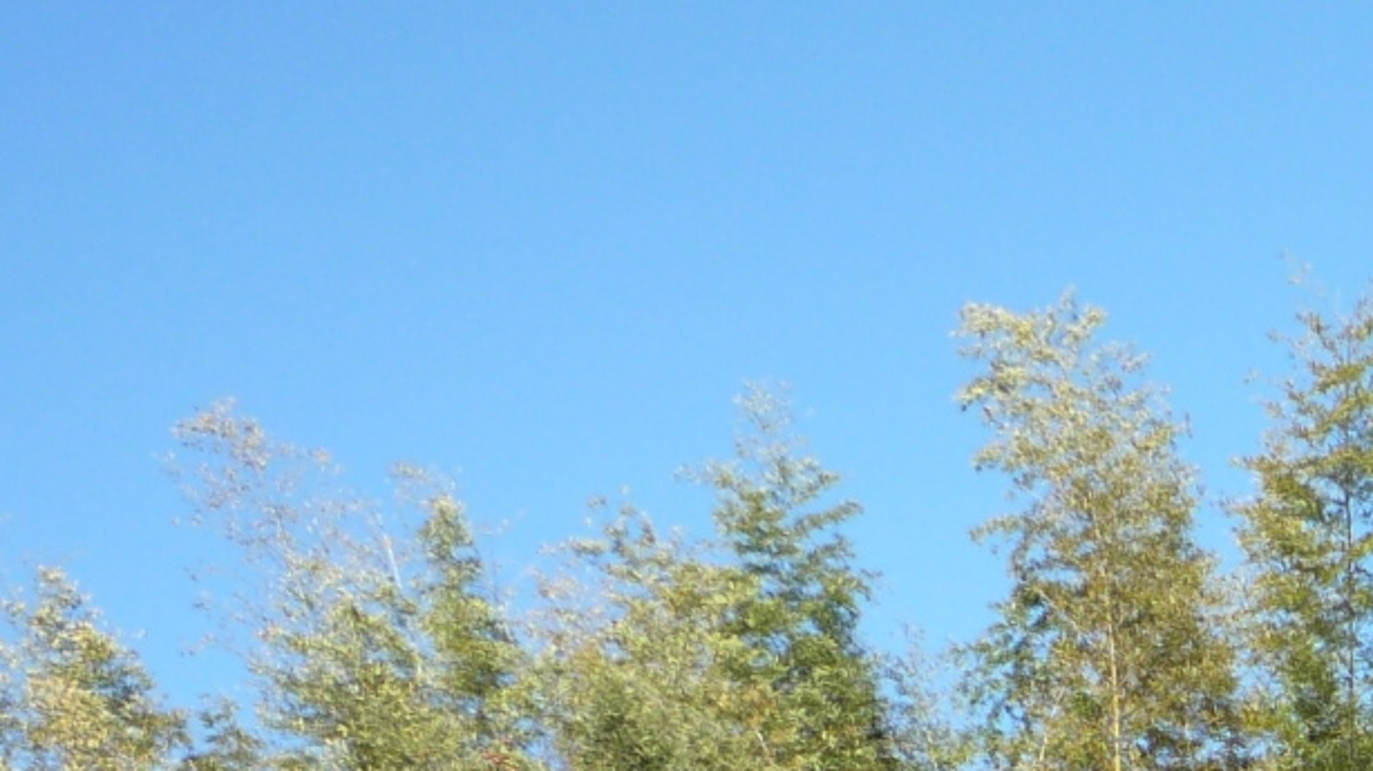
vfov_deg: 10.5
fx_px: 3967
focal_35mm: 109
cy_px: 1383
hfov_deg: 17.7
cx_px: 2035
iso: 100
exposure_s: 1/500
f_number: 3.3
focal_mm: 5.2
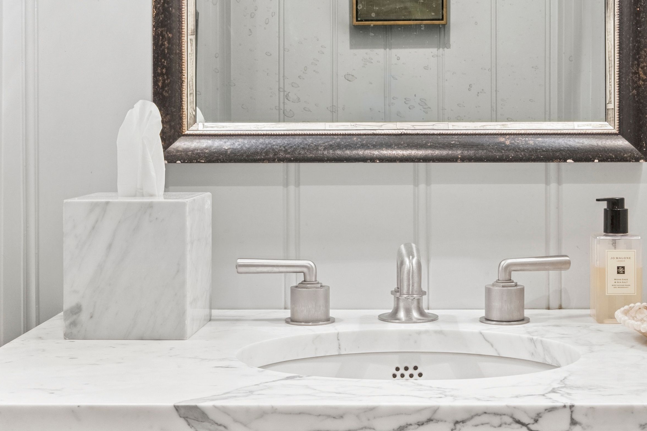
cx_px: 390
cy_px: 123
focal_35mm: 65
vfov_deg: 20.8
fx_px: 1168
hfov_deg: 30.9
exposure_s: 1
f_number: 8
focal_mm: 16
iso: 320
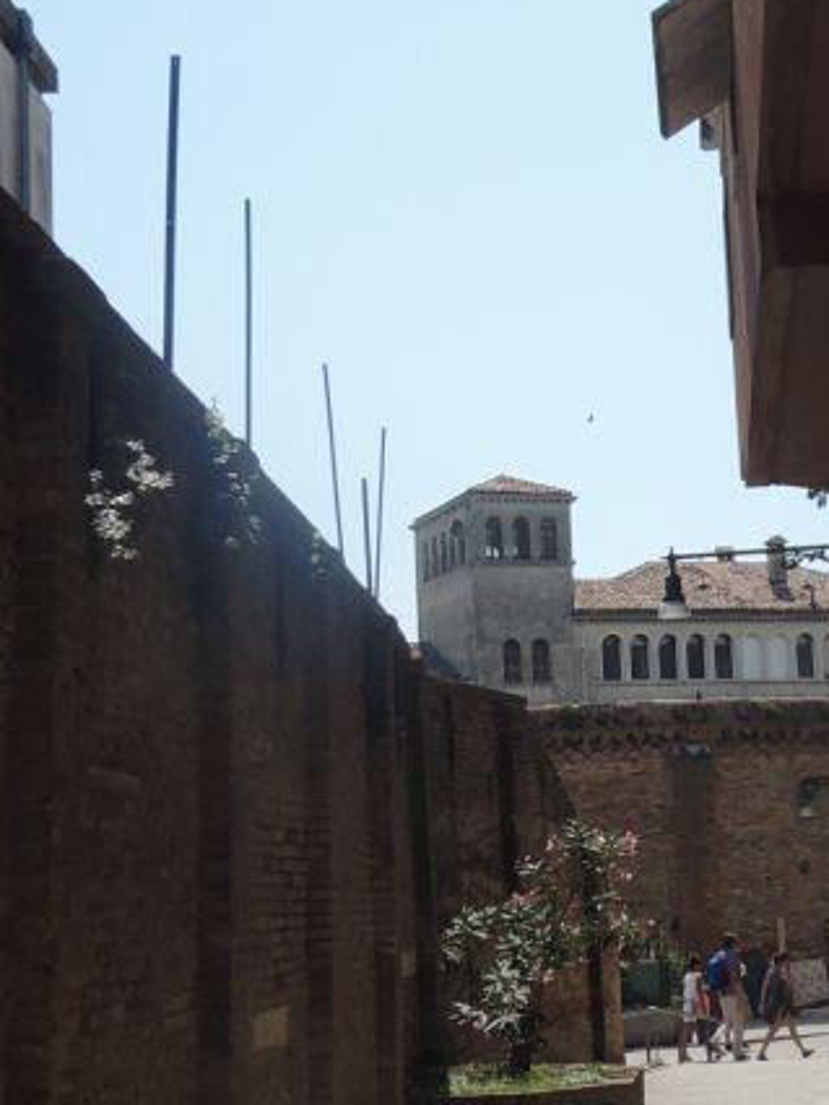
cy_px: 508
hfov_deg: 19.0
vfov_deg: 25.3
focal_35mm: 77
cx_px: 644
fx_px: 2457
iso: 100
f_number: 3.2
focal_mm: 4.3
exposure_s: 1/1600
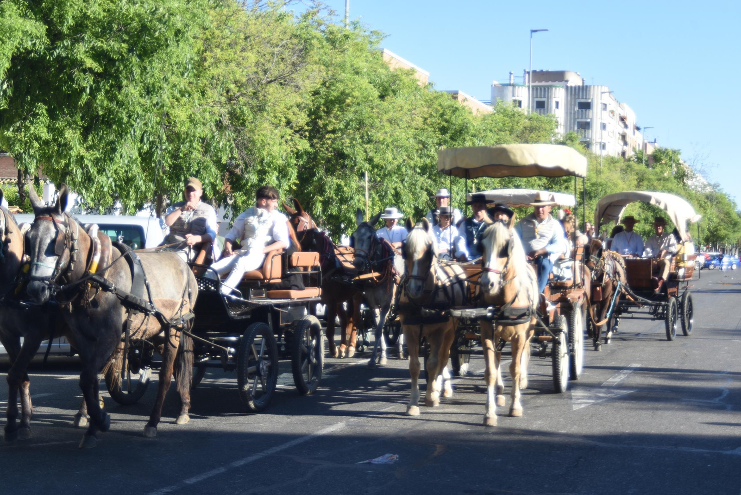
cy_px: 248
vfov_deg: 23.4
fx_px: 1194
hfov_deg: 34.5
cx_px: 370
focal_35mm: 58
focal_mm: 58
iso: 100
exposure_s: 1/250
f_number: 5.6
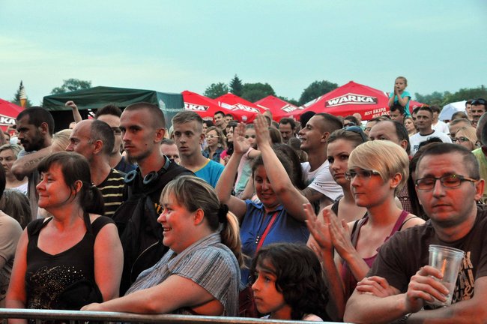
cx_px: 244
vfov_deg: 17.5
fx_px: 1054
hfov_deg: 26.0
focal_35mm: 78
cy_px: 162
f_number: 9
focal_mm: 52
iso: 2000
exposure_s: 1/125
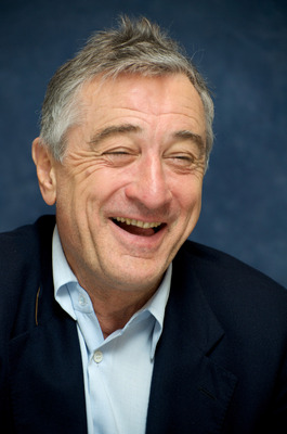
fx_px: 1741
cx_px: 144
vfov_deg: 14.2
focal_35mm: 145
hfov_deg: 9.4
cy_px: 217
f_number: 5.6
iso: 400
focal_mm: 145
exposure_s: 1/60
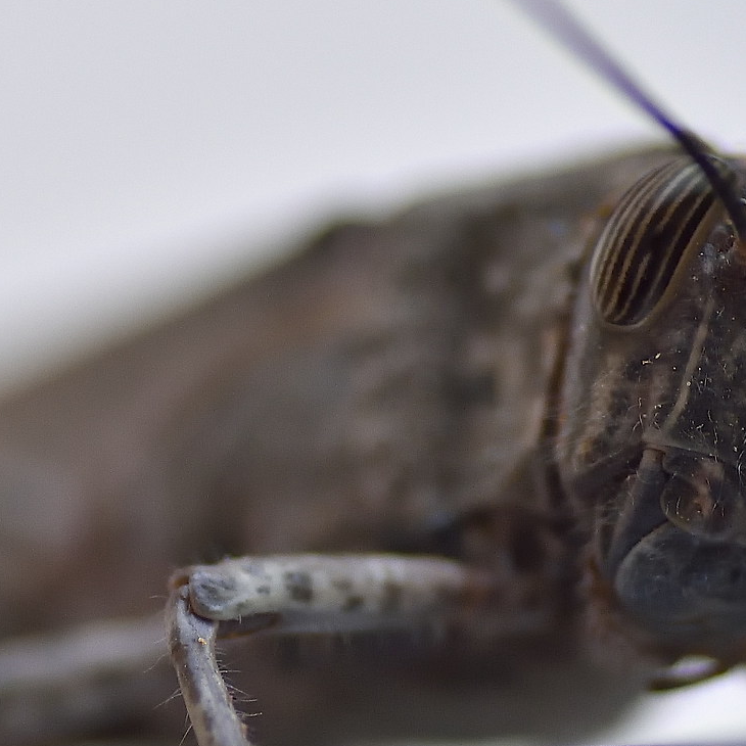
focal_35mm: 377
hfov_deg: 4.6
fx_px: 9192
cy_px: 581
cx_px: 266
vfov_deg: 4.6
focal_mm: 90
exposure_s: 1/640
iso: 800
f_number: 4.5
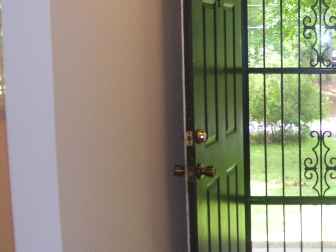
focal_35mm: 75
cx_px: 304
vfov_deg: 19.6
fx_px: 728
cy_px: 140
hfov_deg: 25.2
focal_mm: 6
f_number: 2.7
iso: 125
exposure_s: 1/60
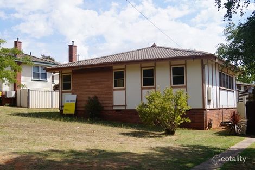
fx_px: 297
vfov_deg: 31.9
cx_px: 128
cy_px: 85
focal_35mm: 42
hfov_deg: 46.4
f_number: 9
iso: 400
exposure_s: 1/1250
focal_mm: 28
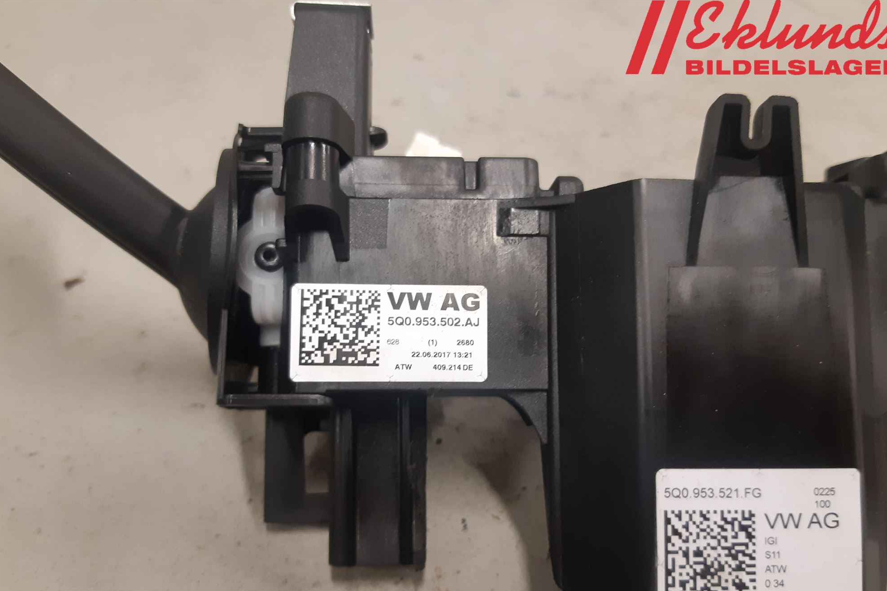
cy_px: 343
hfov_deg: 65.5
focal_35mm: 28
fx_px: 690
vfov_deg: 46.2
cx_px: 442
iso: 200
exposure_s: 1/60
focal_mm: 3.93
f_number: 1.7
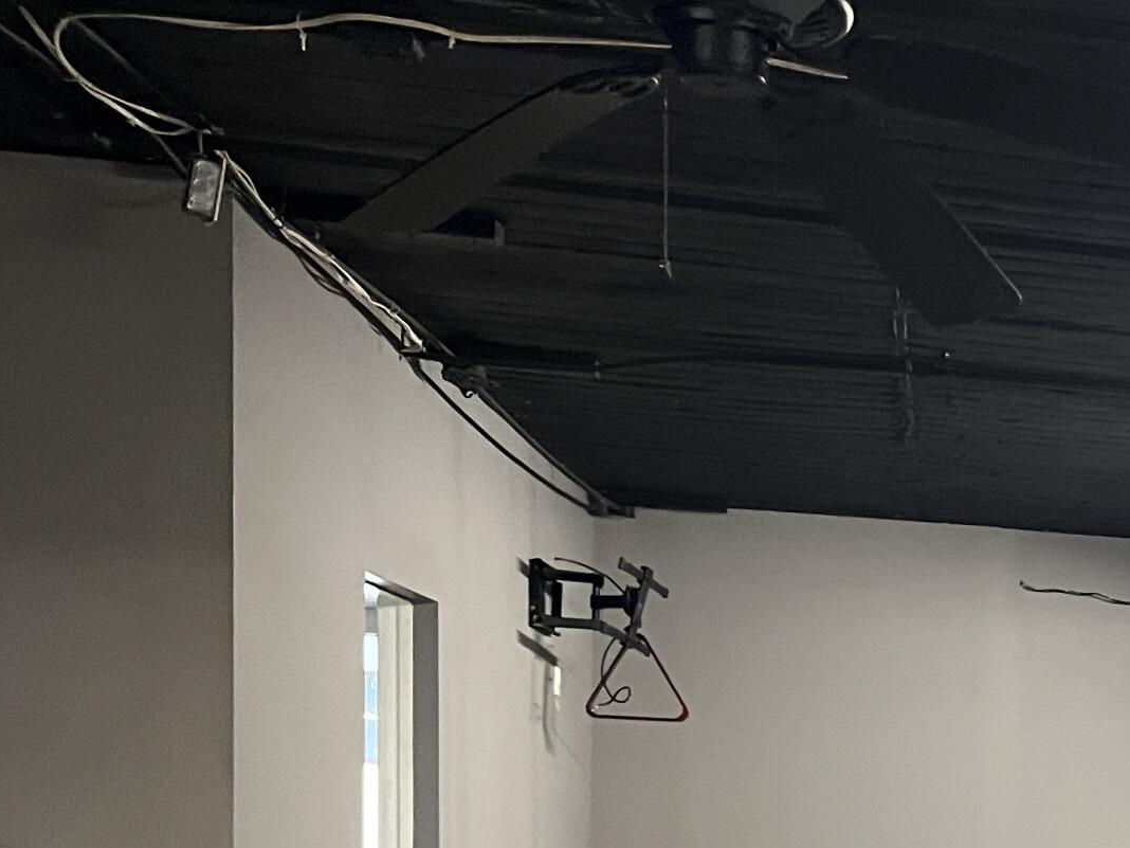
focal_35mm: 73
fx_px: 2383
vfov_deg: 18.8
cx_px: 1561
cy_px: 1072
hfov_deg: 23.0
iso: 500
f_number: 1.5
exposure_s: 1/40
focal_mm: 5.7
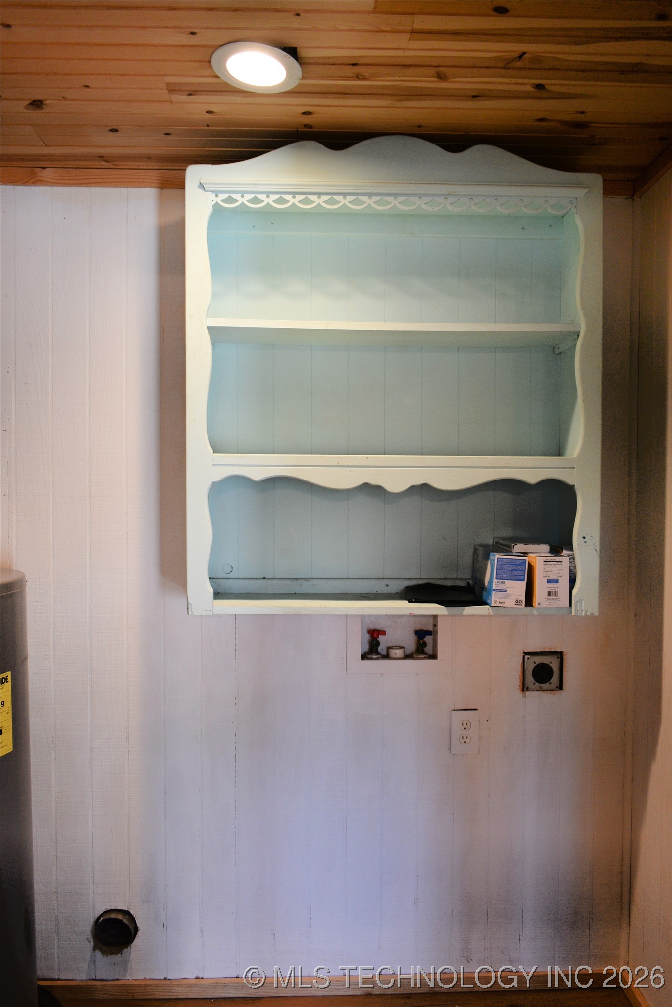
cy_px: 504
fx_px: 840
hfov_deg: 43.6
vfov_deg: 61.9
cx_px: 336
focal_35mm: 30
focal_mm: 20
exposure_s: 1/80
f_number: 4
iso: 400
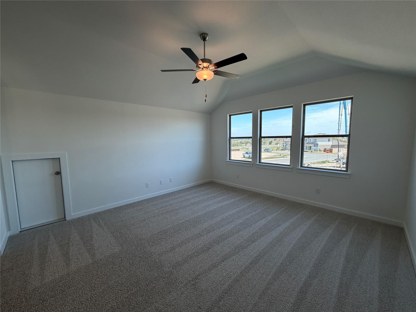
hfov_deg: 102.1
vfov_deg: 85.7
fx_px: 168
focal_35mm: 14
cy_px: 156
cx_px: 208
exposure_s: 1/120
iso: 50
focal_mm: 2.22
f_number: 2.2
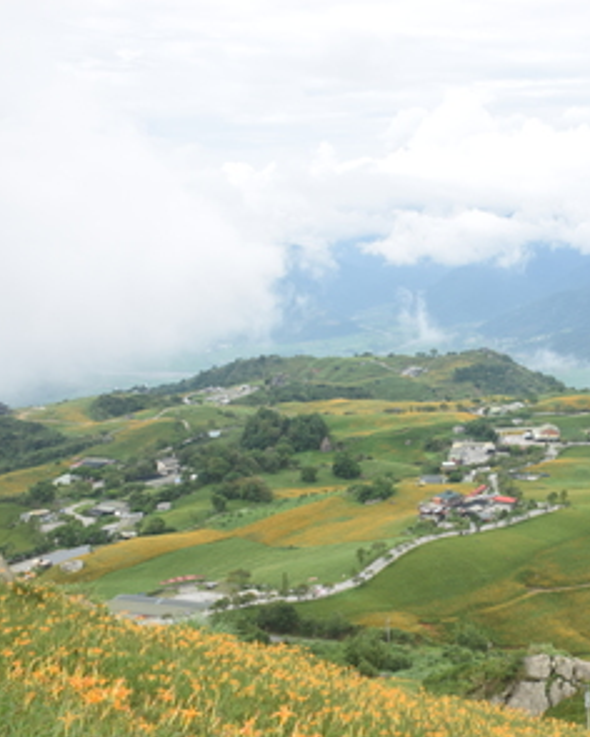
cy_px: 372
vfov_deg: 42.9
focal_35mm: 43
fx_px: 939
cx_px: 542
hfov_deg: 32.9
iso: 320
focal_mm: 20
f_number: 13
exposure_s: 1/160
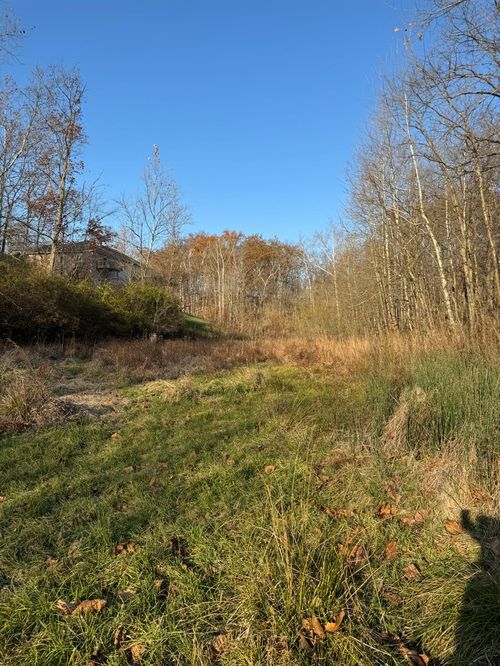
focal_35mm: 24
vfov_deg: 71.6
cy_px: 333
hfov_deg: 56.8
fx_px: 462
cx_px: 250
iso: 80
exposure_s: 1/2415
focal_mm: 6.76
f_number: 1.78
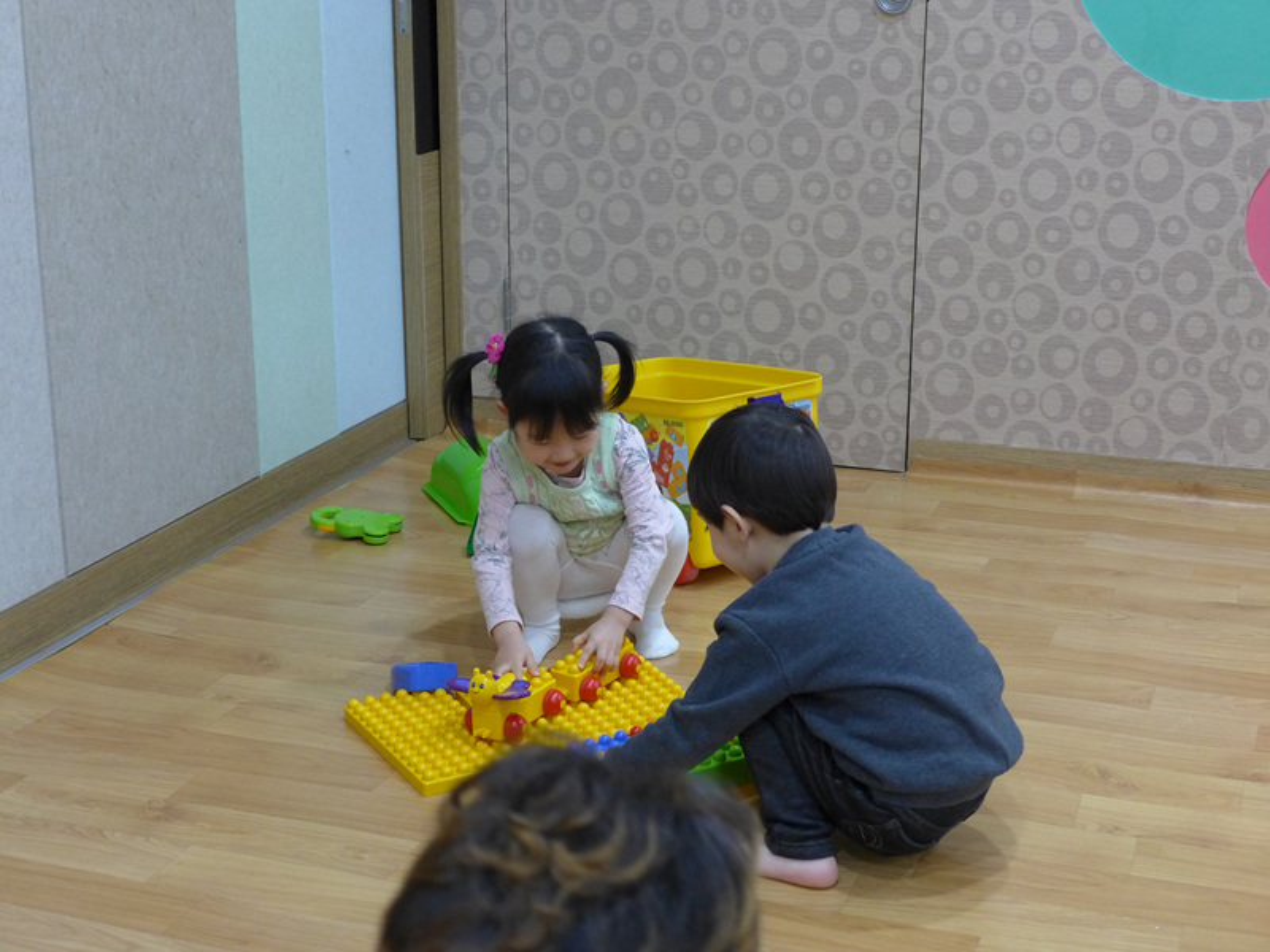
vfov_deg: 26.6
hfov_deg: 34.9
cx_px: 635
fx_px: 2018
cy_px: 476
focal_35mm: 55
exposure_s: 1/160
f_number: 1.9
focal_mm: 10.8
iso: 500
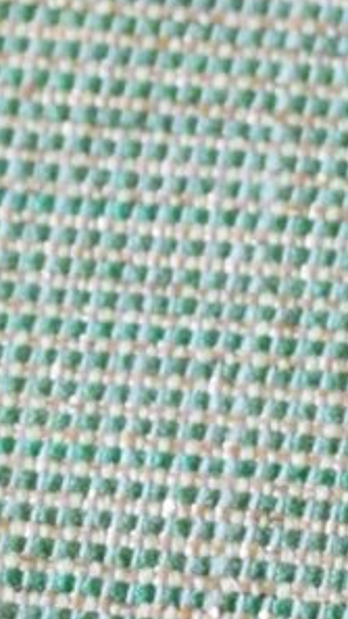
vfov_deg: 6.6
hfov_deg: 3.7
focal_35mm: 325
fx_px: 5333
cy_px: 535
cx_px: -58
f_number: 5.6
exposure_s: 1/30
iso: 1600
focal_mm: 24
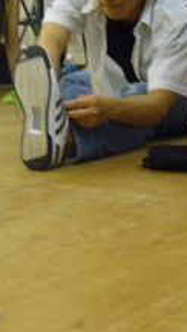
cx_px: 90
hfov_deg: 13.6
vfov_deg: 23.9
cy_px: 127
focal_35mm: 89
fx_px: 785
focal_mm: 7.5
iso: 160
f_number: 3.2
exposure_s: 1/15
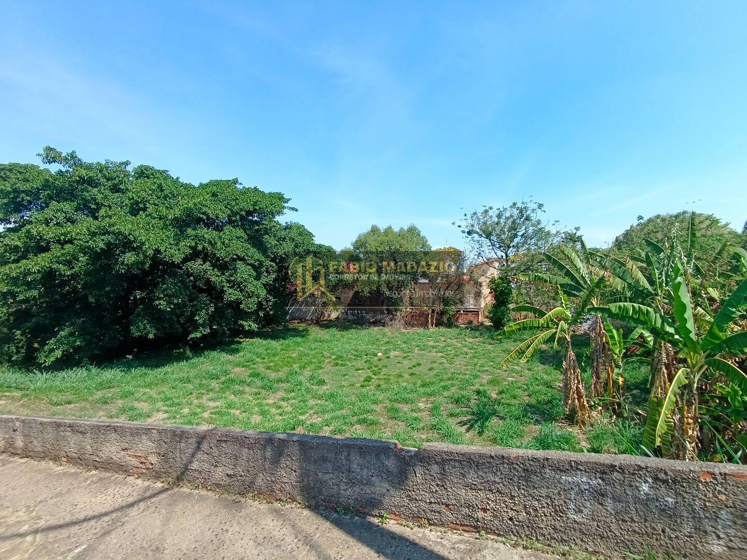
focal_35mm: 16
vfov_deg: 78.1
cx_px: 374
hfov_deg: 94.5
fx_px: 345
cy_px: 280
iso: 50
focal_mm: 1.65
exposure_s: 1/607
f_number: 2.2
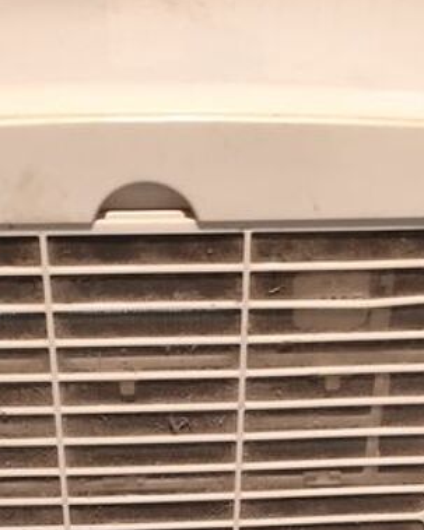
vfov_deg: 20.8
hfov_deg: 19.4
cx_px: 207
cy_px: 782
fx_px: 1240
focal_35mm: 79
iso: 640
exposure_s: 1/50
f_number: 1.65
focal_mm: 6.19
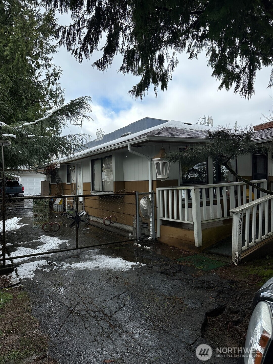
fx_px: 252
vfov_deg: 71.6
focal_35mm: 24
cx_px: 136
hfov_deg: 56.8
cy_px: 182
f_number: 1.78
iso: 80
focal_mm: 6.86
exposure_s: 1/2252
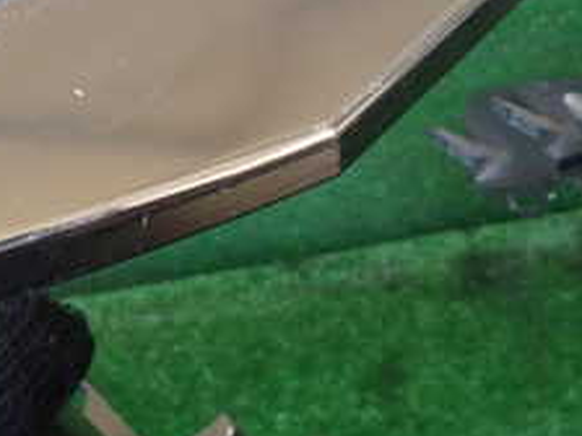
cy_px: -70
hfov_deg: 28.9
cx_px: 330
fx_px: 1126
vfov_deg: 20.7
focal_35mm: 67
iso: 125
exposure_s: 1/60
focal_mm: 4.5
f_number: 2
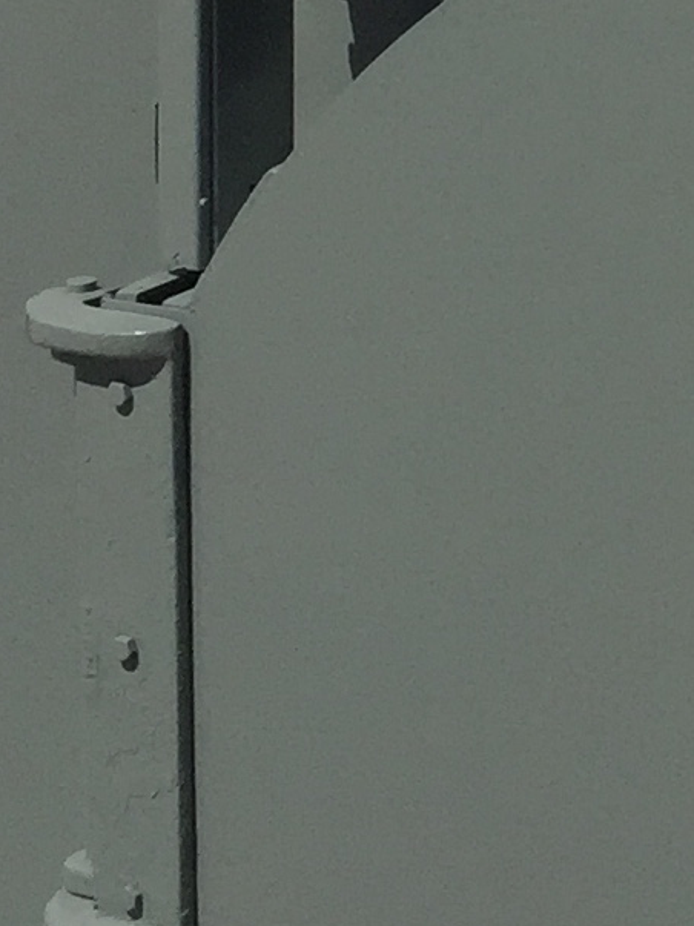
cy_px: -356
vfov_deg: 12.1
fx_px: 4198
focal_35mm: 157
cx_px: 1471
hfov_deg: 8.8
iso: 32
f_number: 2.2
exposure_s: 1/7937
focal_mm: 4.15
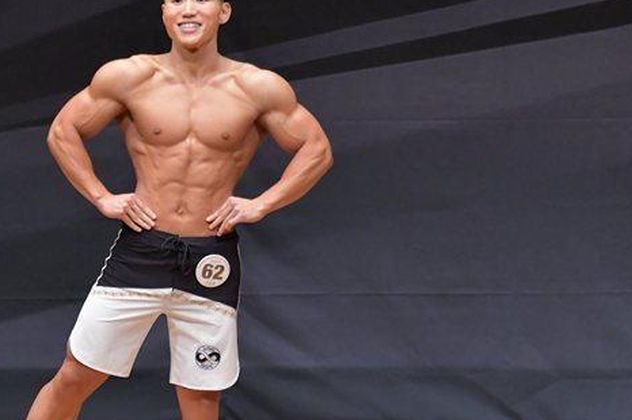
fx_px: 8315
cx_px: 121
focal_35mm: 474
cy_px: 266
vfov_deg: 2.9
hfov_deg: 4.4
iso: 6400
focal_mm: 190
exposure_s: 1/400
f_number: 5.6
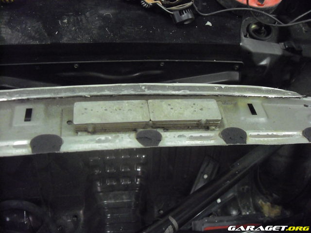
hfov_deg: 50.1
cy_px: 116
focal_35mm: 37
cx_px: 156
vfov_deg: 38.7
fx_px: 332
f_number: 2.7
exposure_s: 1/15
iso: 800
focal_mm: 6.2
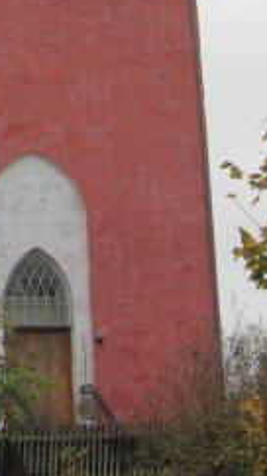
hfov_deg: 12.8
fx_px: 1159
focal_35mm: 92
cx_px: -46
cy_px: -34
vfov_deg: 22.0
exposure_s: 1/215
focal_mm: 7.5
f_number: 4.8
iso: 50
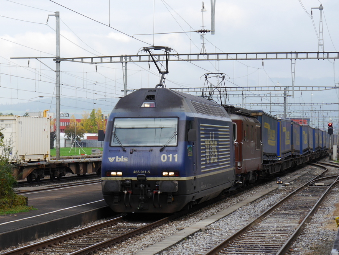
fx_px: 932
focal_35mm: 95
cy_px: 124
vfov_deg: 15.6
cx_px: 187
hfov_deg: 20.6
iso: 160
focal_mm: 42
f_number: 6.3
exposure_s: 1/200
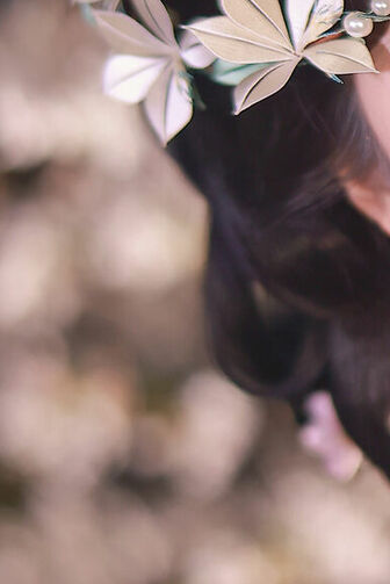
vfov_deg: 7.7
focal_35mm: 266
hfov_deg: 5.1
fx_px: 4316
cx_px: 535
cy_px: 320
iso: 2000
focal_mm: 85
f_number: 1.8
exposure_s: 1/500
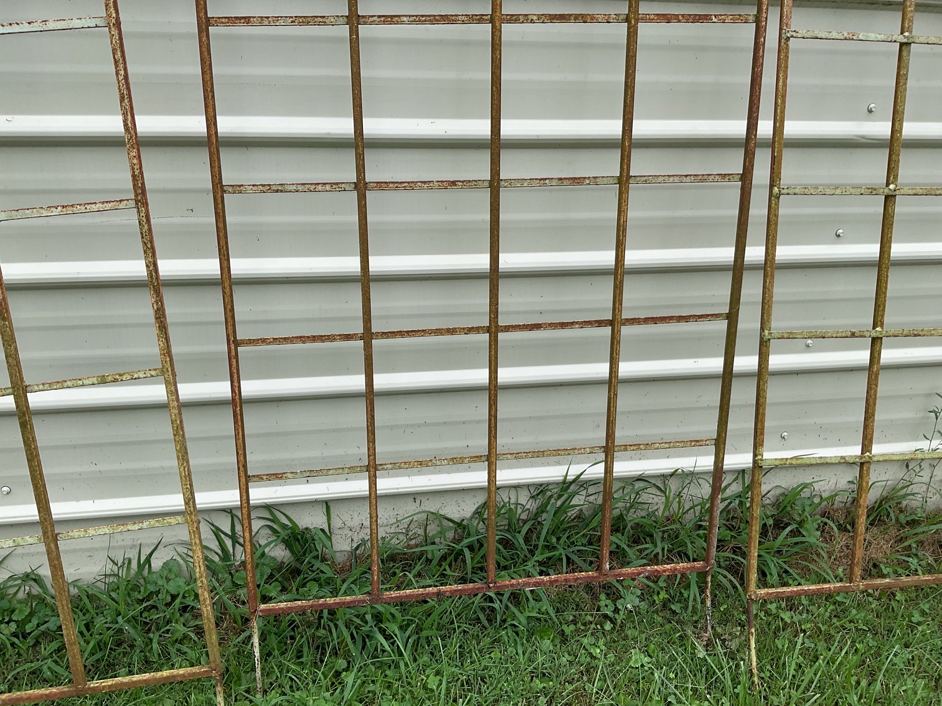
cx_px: 471
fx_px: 789
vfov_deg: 48.2
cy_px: 353
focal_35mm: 29
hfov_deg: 61.7
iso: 16
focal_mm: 3
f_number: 1.8
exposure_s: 1/551
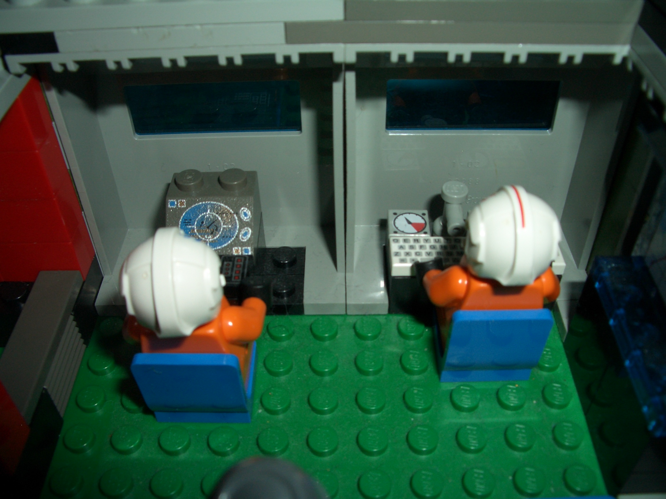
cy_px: 250
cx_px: 333
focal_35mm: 35
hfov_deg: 52.6
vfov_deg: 40.7
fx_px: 673
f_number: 4.3
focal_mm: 5.8
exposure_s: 1/60
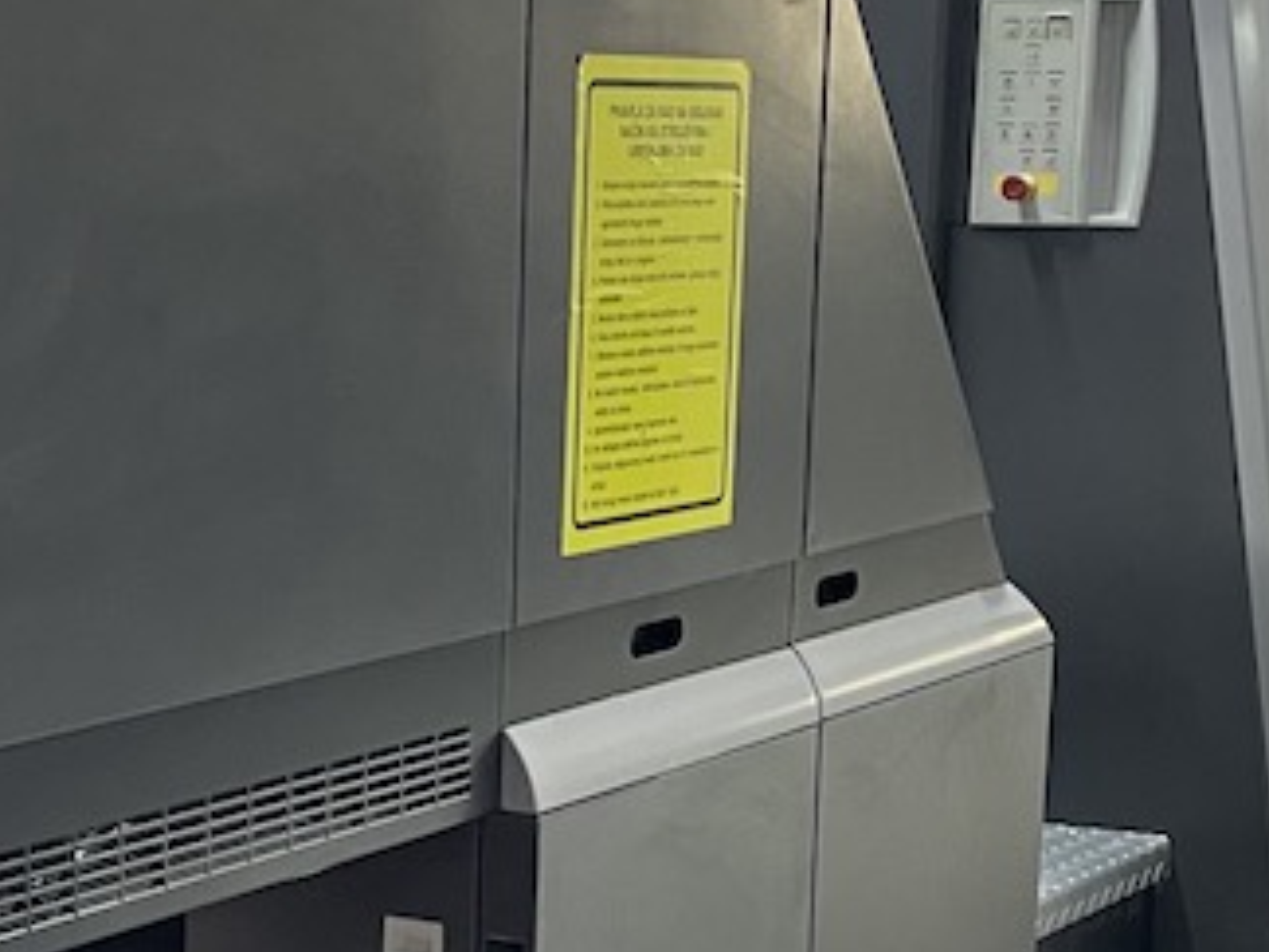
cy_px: 1048
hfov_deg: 20.0
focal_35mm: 97
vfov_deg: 14.9
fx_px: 3556
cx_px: 219
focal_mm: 4.2
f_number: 1.6
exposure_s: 1/50
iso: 200
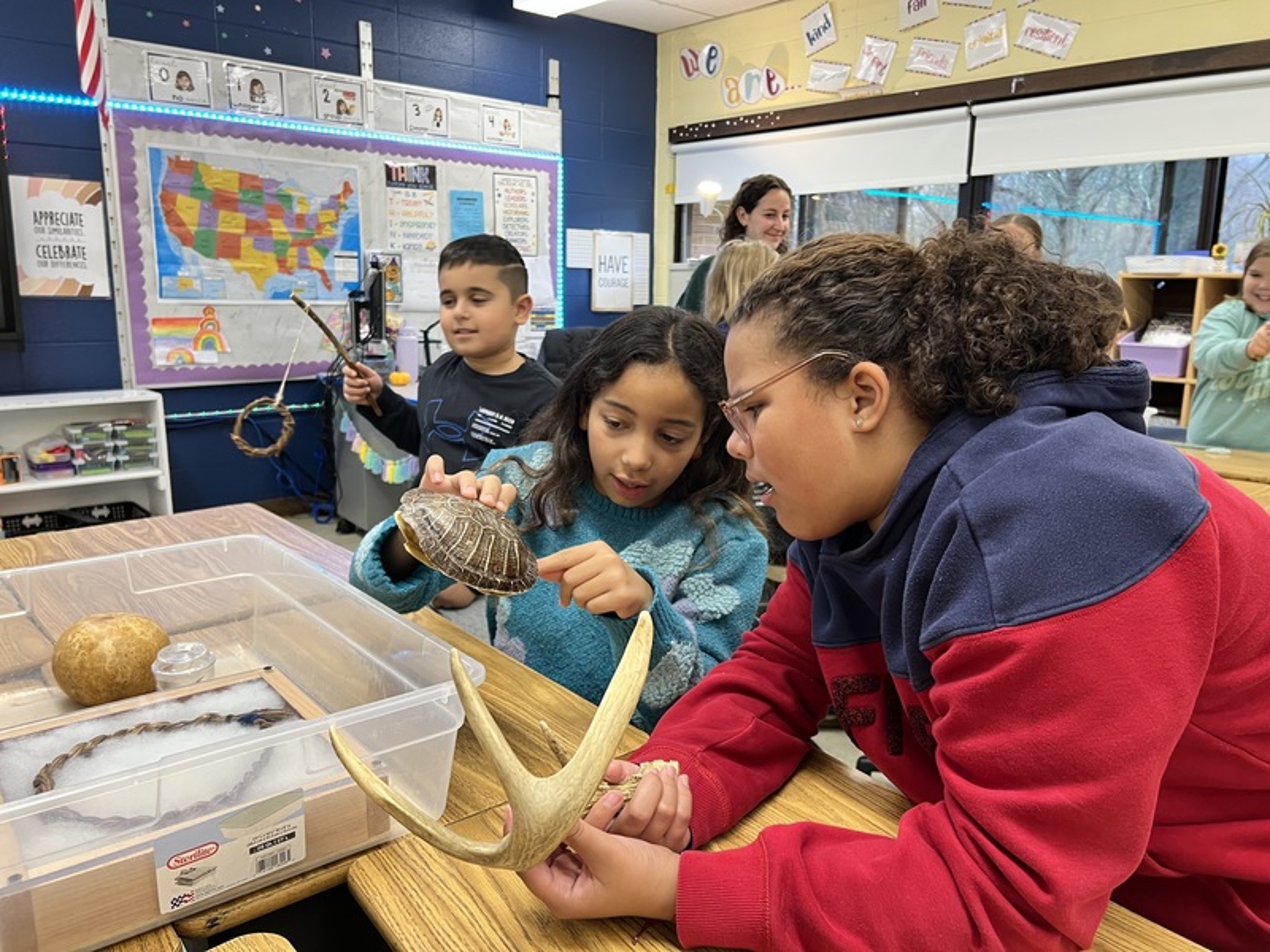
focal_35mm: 26
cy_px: 476
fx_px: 954
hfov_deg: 67.3
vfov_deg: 53.1
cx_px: 635
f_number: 1.5
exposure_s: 1/60
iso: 100
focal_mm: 5.7
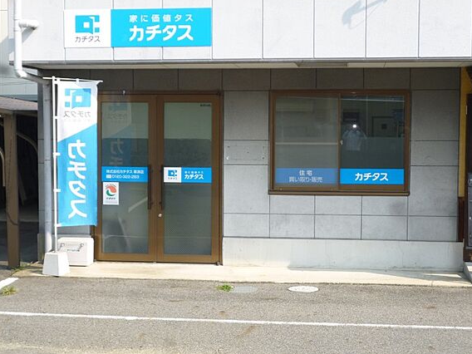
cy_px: 193
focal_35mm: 71
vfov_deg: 20.7
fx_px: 968
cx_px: 210
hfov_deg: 27.4
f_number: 4.7
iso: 100
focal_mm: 11.2
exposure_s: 1/250
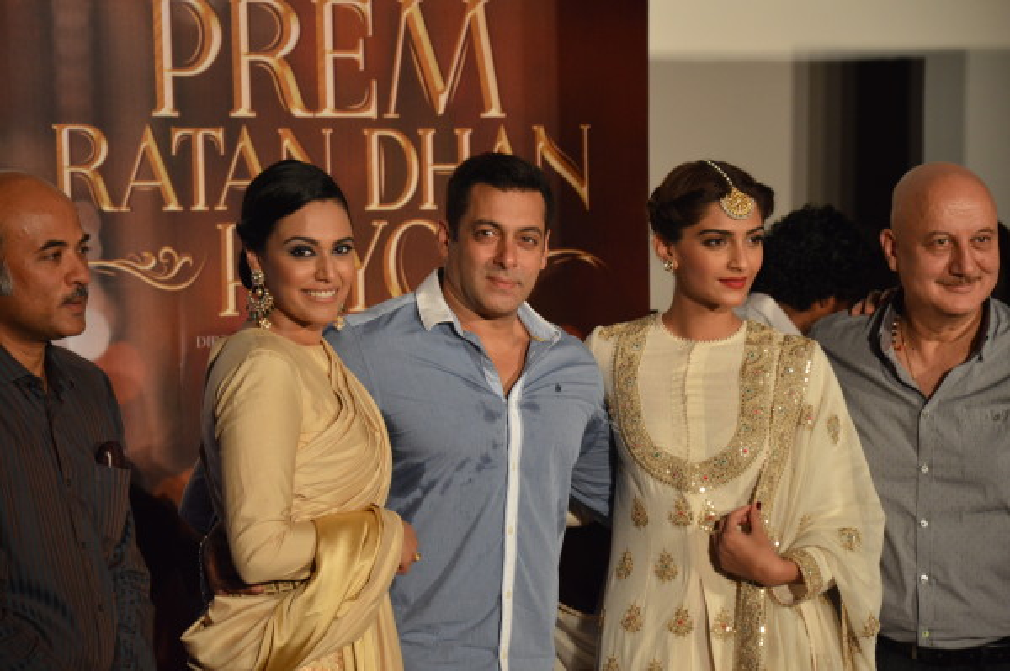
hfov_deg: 13.1
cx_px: 505
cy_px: 336
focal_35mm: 158
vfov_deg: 8.7
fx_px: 4415
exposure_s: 1/60
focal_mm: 105
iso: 1000
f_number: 5.6
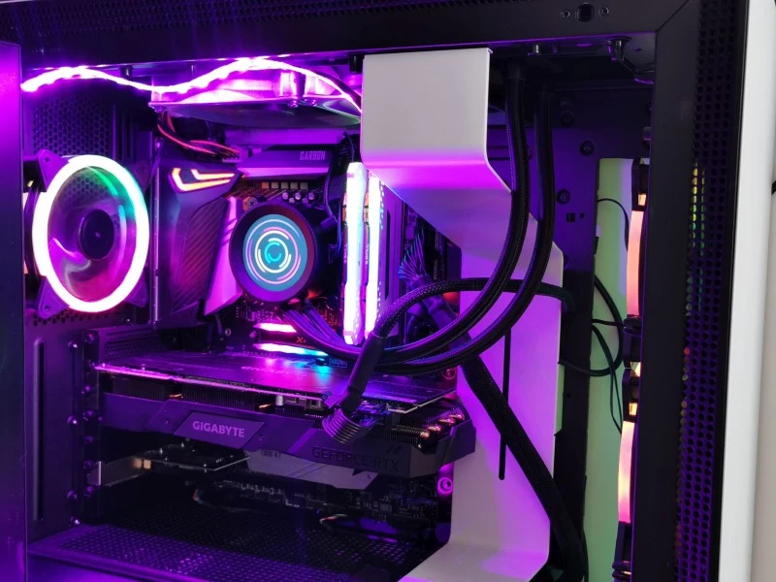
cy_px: 291
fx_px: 919
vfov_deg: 35.1
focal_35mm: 41
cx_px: 388
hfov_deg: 45.8
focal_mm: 5.56
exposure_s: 1/50
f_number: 1.6
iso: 160
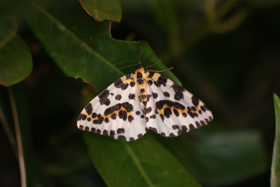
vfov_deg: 3.0
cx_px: 140
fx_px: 3508
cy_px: 94
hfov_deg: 4.6
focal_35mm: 451
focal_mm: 300
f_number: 5.6
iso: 400
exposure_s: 1/125
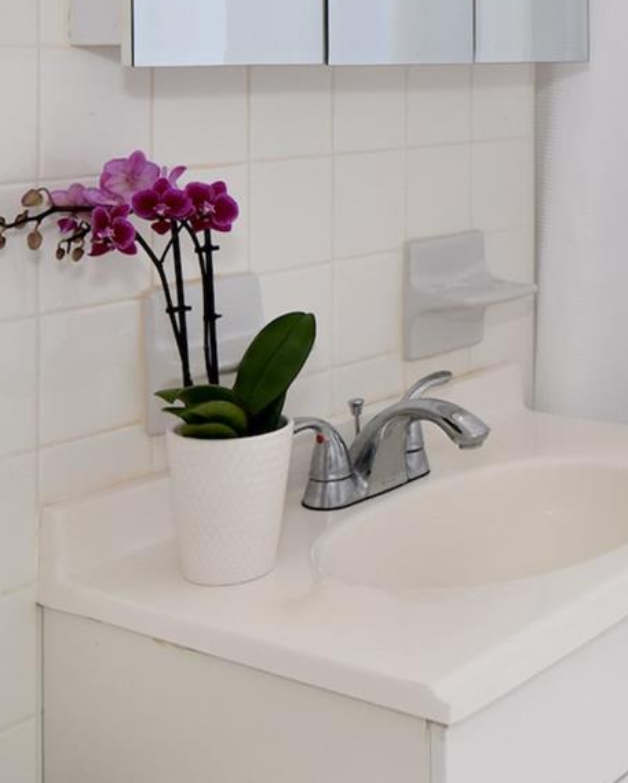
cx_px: 706
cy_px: 87
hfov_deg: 25.2
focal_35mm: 56
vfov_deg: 32.2
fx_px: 1292
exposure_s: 1/160
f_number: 8
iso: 640
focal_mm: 11
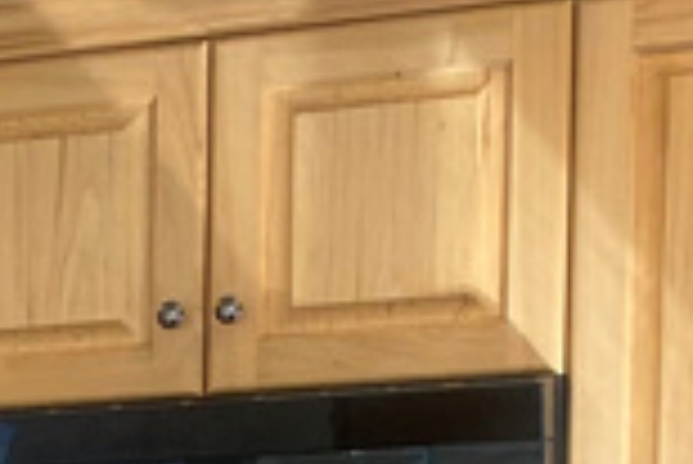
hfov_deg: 10.6
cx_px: -598
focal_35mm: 180
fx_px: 3468
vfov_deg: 7.1
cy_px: 1194
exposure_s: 1/120
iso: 100
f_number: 1.8
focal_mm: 4.25
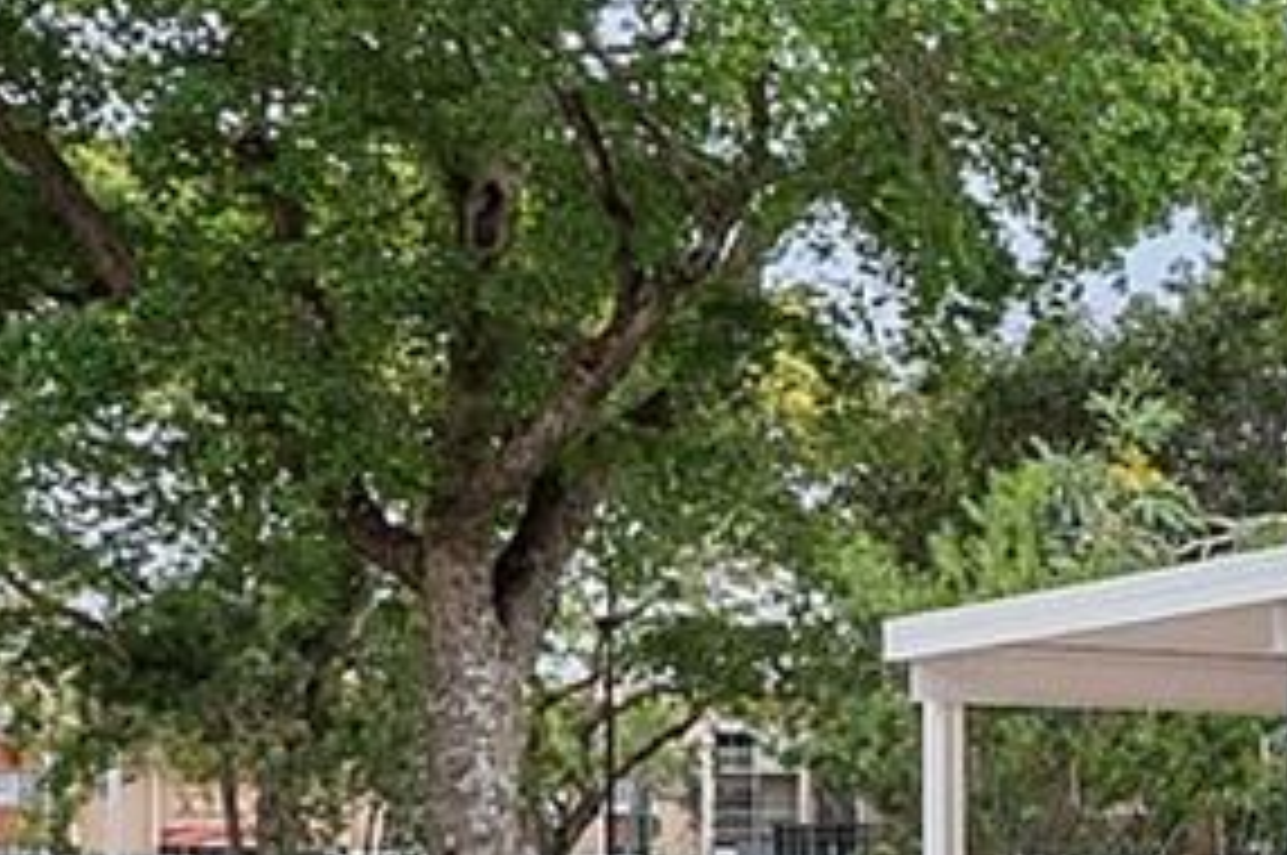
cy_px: 918
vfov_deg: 15.8
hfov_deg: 17.4
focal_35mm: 84
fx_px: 3000
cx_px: 2578
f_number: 9
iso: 200
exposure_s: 1/200
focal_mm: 10
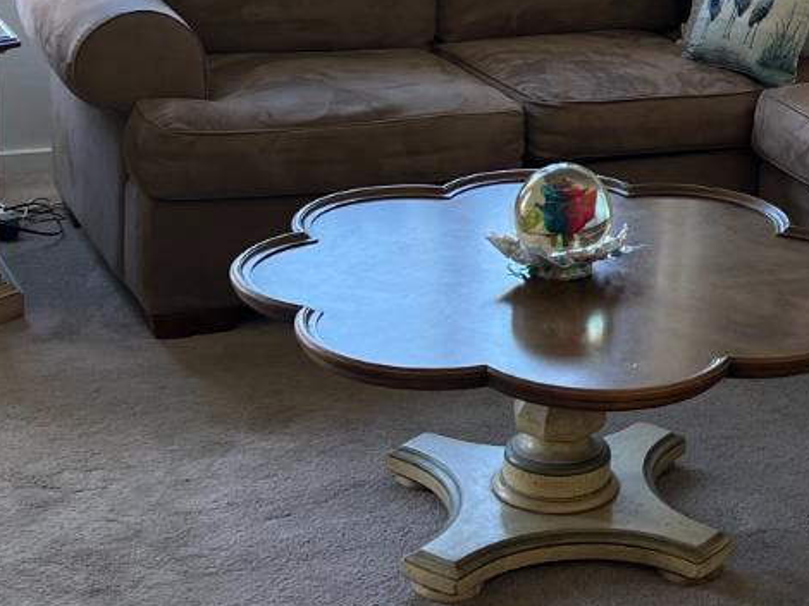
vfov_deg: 17.4
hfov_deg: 22.7
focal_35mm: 83
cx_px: 788
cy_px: 23
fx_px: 1939
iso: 80
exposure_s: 1/121
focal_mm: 5.7
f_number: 1.5
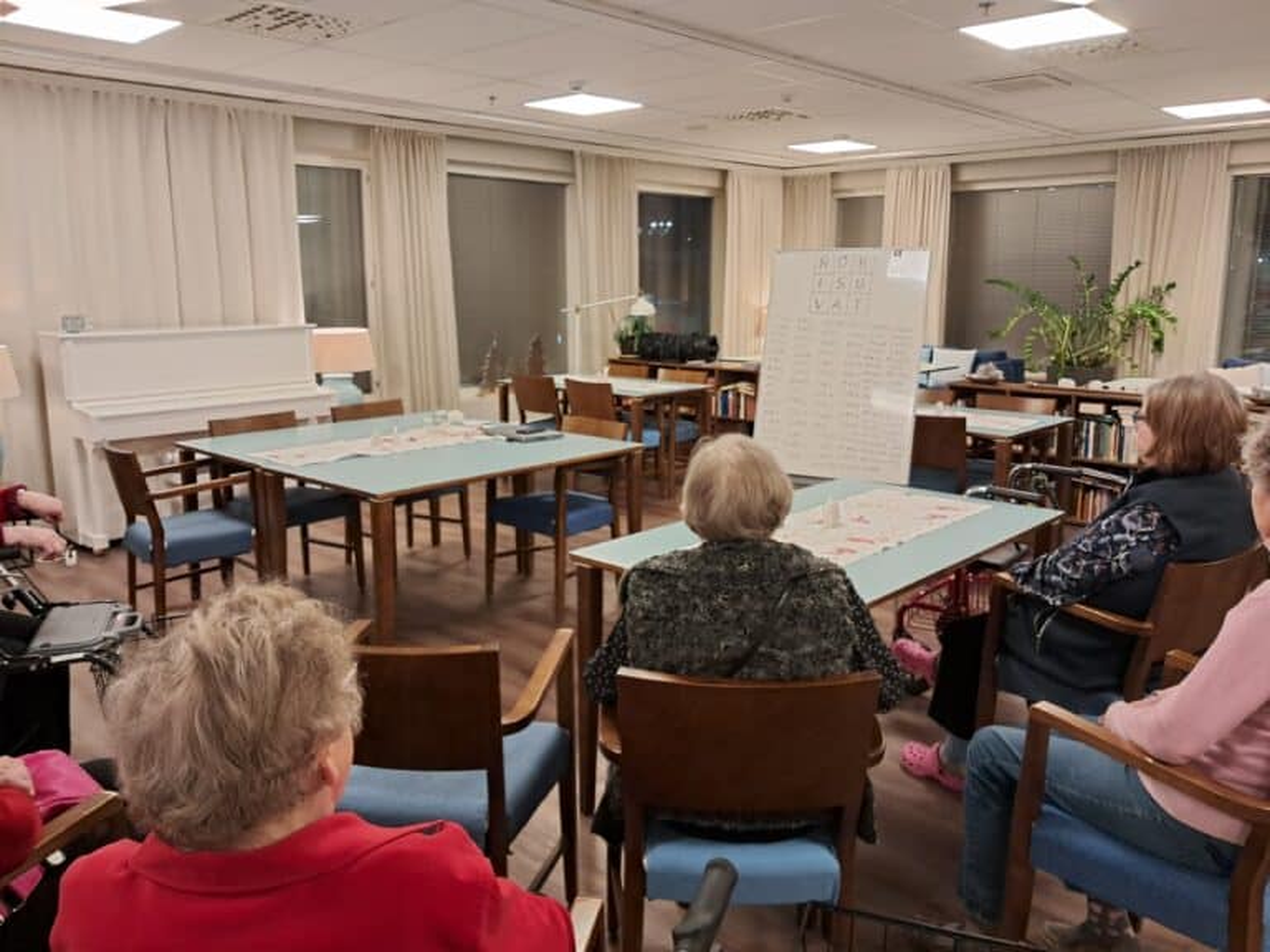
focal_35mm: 27
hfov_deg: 65.3
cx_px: 635
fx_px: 991
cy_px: 476
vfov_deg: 51.4
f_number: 1.8
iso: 320
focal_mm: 4
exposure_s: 1/50
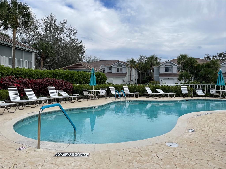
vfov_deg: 54.9
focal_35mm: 25
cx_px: 113
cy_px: 84
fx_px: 163
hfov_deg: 69.4
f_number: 1.6
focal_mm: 5.1
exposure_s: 1/4525
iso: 32
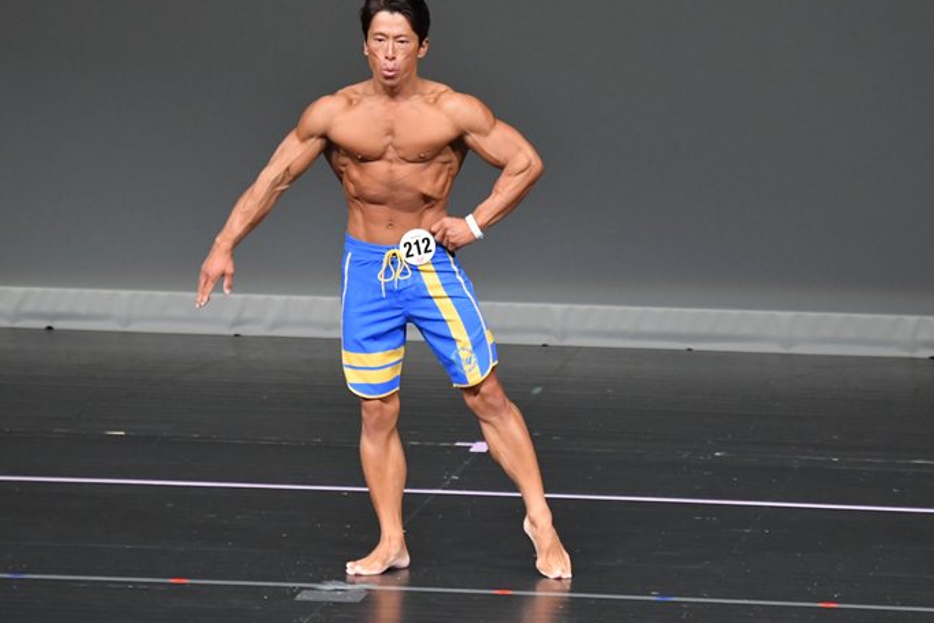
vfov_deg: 3.2
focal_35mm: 426
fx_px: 11054
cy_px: 293
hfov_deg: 4.8
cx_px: 514
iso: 5000
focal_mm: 250
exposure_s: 1/400
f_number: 5.6
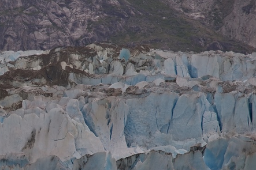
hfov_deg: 5.9
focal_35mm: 347
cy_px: 143
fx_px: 2467
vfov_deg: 4.0
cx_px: 22
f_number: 4
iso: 140
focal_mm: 120
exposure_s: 1/250
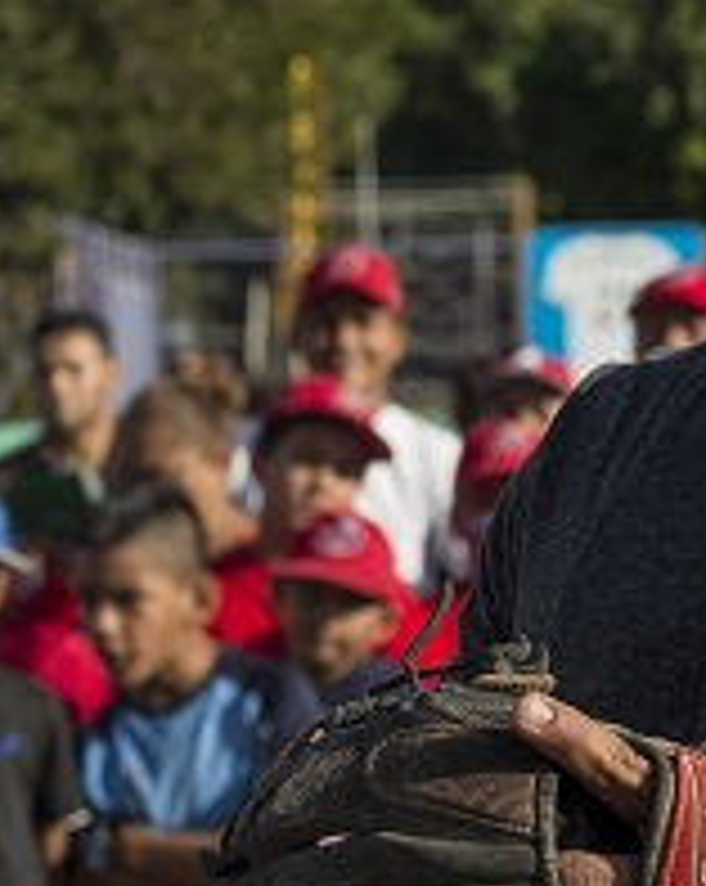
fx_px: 4896
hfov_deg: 8.2
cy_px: 344
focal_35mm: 187
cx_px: 414
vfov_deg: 10.3
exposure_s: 1/1600
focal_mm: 56
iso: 250
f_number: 5
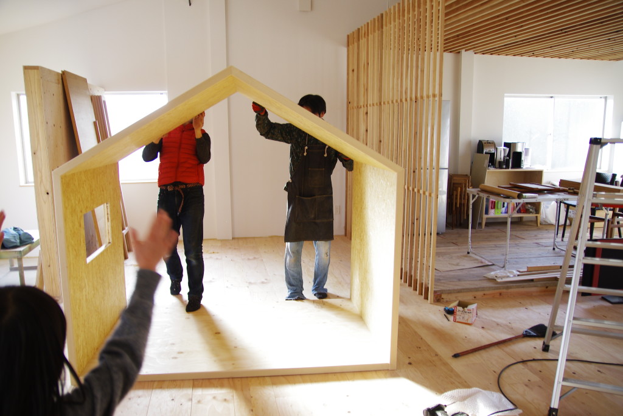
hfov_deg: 67.4
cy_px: 208
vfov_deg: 47.9
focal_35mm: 27
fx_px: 467
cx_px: 312
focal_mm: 18
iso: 200
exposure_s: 1/100
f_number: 3.2
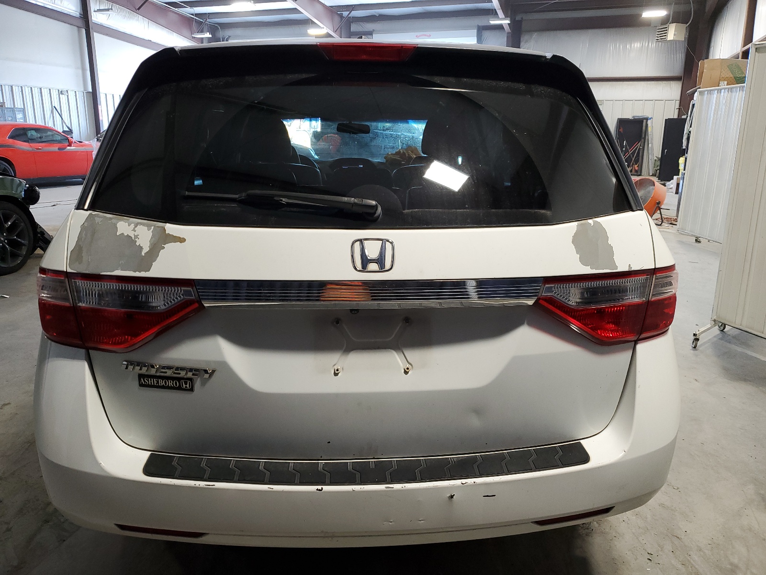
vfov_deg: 53.1
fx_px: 575
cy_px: 288
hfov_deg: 67.3
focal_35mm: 26
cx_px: 383
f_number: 1.5
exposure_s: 1/50
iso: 94
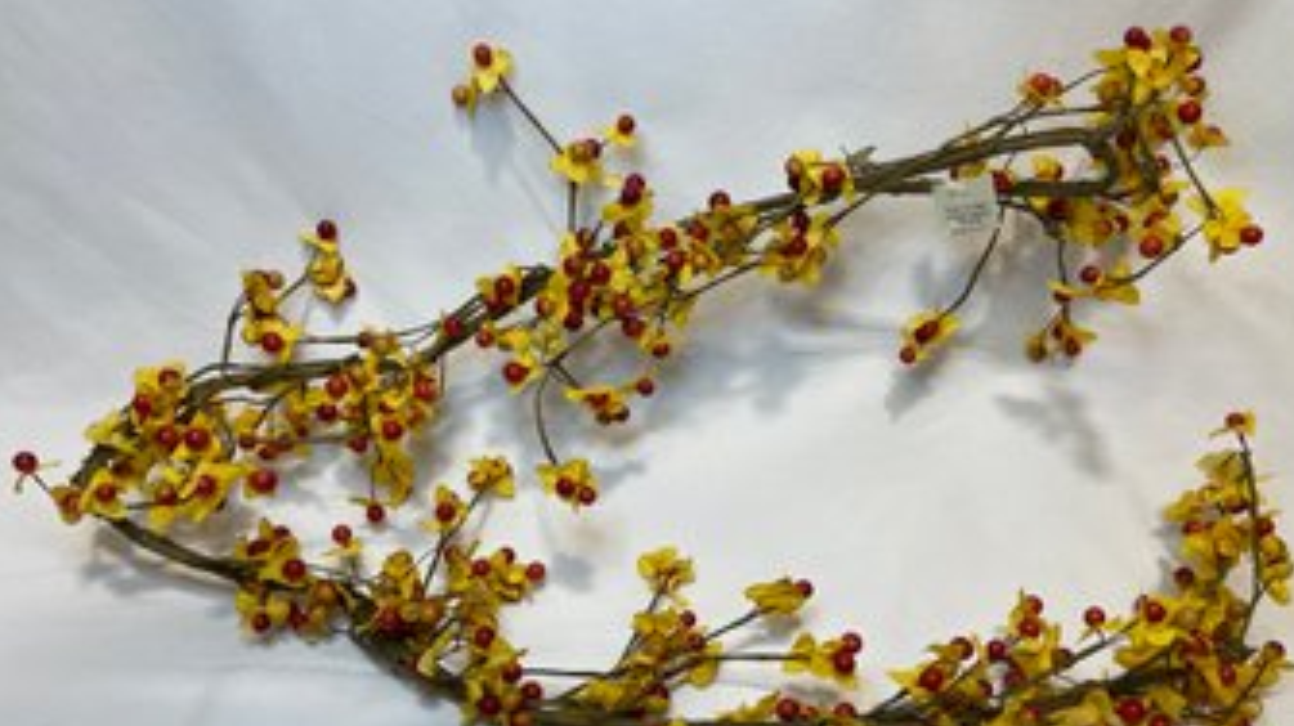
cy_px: 461
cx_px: 651
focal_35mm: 29
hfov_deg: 66.1
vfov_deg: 39.8
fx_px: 994
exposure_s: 1/121
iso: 125
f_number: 1.6
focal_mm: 4.2
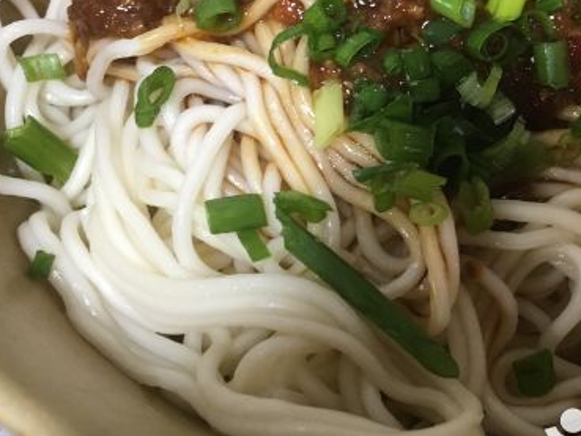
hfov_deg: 34.6
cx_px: 389
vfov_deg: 26.3
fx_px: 923
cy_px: 114
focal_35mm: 55
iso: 160
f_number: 2.2
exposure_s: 1/33
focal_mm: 4.15
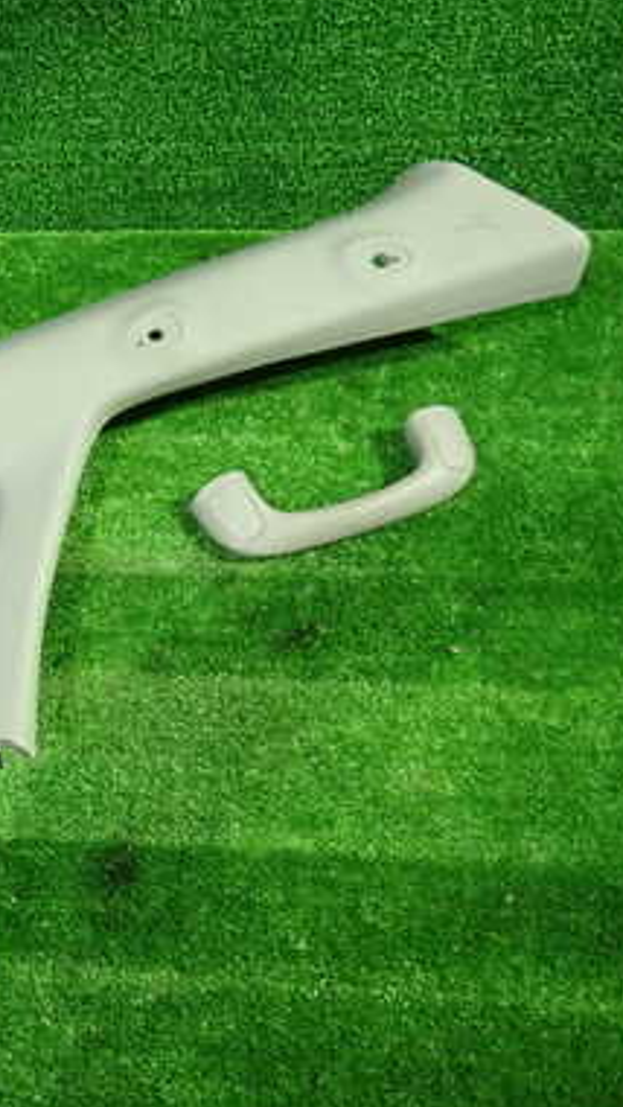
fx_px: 1262
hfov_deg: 24.8
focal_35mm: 43
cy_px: 562
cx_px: -140
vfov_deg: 47.3
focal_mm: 4.5
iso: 500
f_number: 2
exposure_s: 1/30
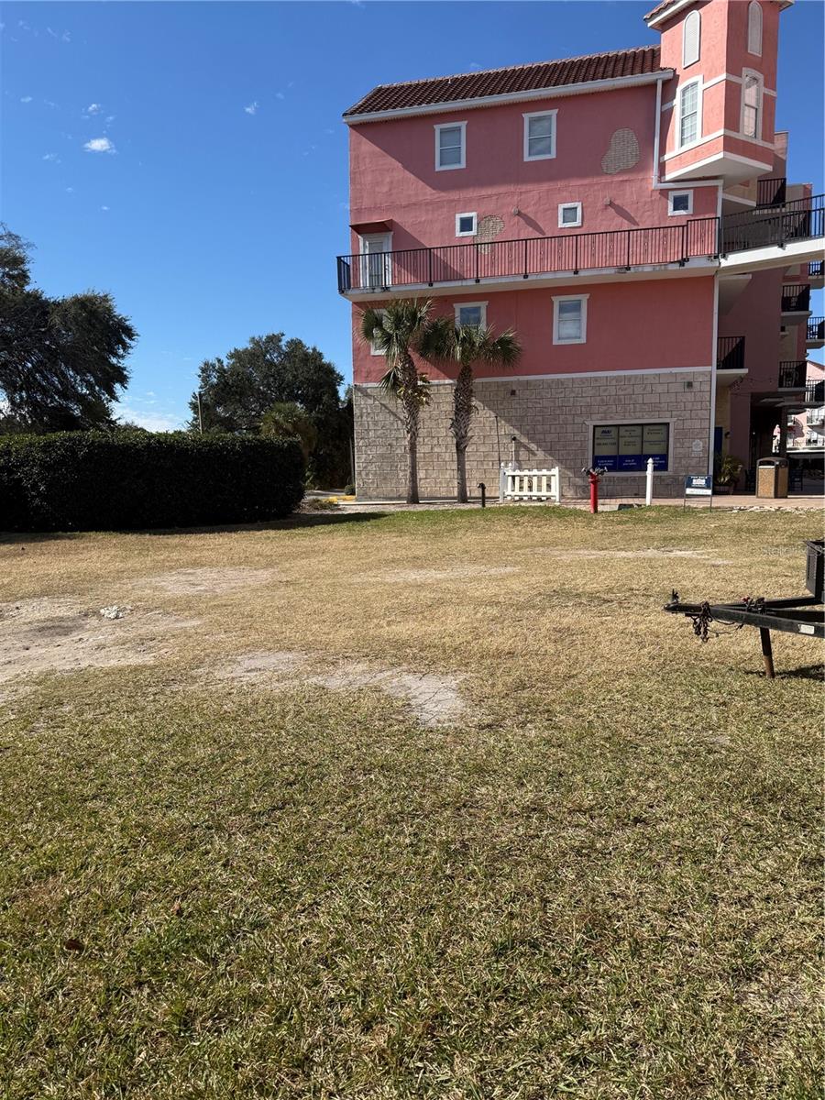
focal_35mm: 24
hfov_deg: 56.8
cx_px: 412
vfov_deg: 71.6
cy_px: 550
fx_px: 763
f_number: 1.78
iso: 80
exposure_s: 1/4673
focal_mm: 6.76
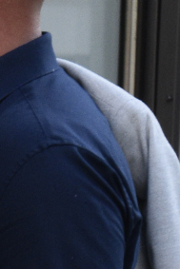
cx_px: -132
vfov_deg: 2.7
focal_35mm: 757
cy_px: 529
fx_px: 5670
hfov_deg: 1.8
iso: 800
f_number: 8
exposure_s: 1/320
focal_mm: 70
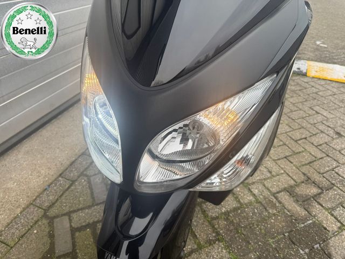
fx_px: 239
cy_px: 130
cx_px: 172
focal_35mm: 24
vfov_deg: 56.8
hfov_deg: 71.6
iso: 80
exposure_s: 1/295
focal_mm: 6.76
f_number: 1.78
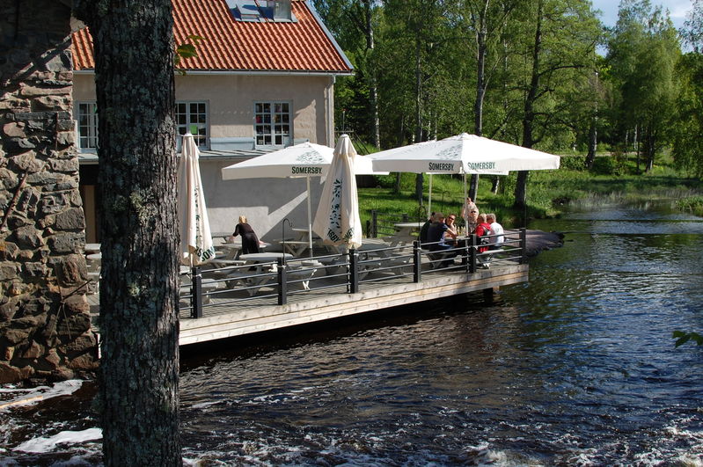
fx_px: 1024
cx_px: 352
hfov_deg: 37.9
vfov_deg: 25.7
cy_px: 234
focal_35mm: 52
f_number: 8
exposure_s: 1/250
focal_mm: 35
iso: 200
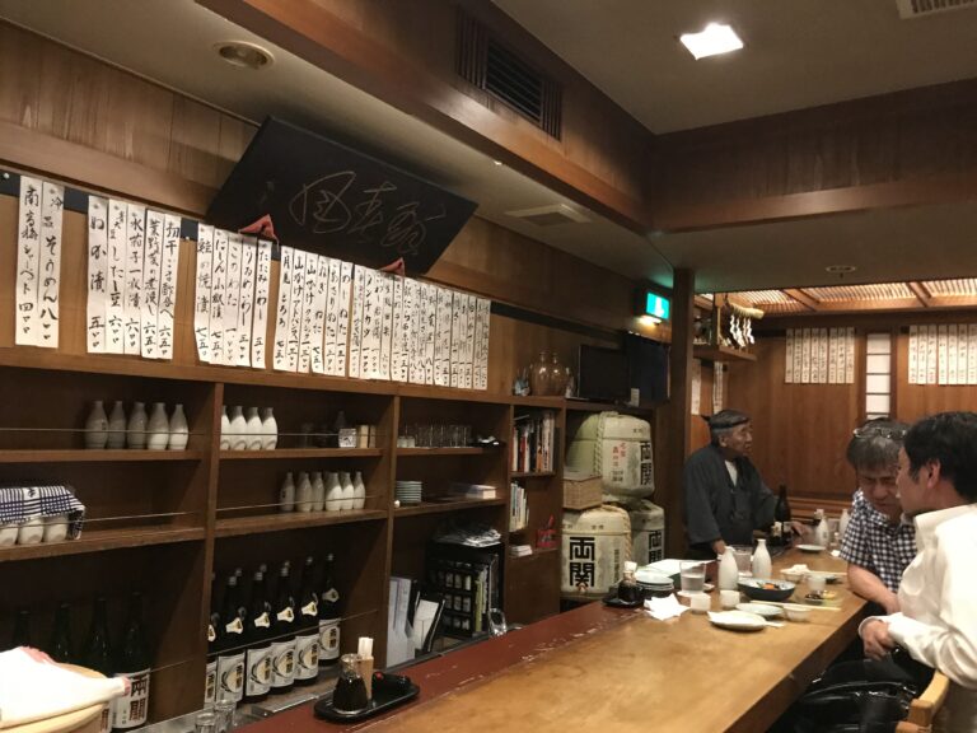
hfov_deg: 63.4
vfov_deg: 49.7
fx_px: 790
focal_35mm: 28
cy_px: 366
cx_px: 488
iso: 100
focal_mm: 3.99
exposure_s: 1/7
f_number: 1.8
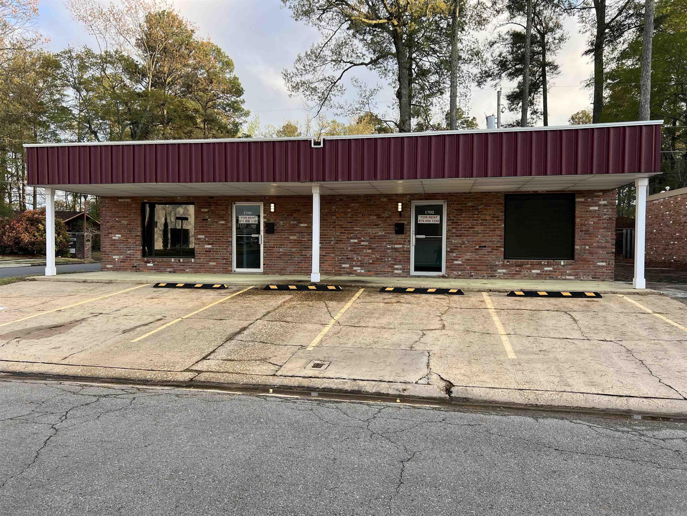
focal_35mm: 26
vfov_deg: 53.1
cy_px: 258
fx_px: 516
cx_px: 344
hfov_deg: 67.3
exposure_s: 1/658
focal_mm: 5.7
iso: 50
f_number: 1.5
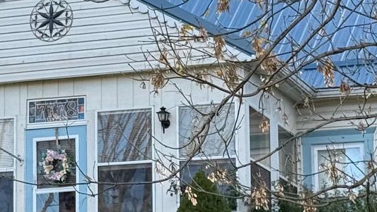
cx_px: 74
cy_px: 94
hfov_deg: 10.7
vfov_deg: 6.1
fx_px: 1999
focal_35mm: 200
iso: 64
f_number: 1.78
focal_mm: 6.76
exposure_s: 1/1285
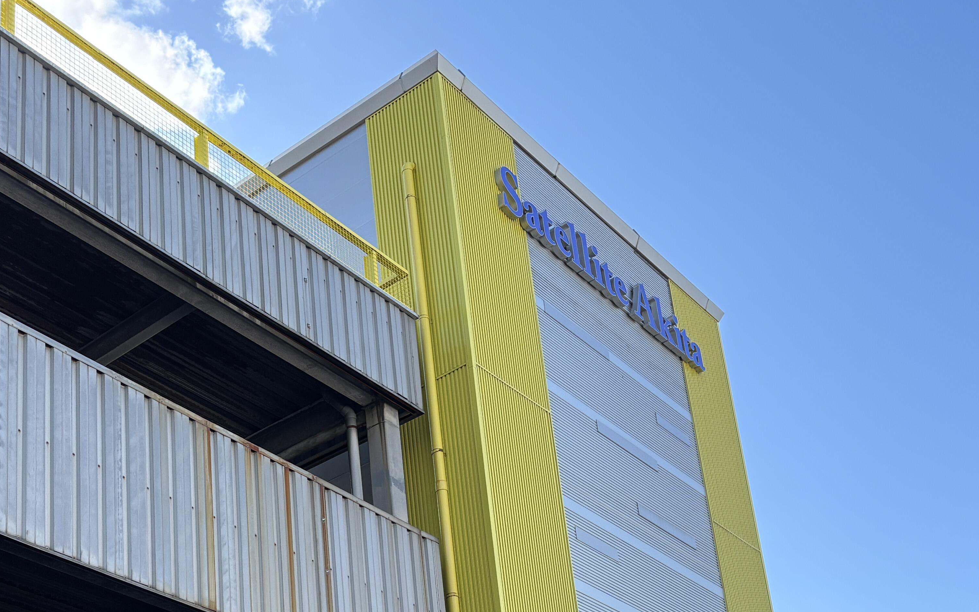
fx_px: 1387
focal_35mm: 52
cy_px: 674
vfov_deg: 23.3
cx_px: 239
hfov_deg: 37.8
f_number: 1.6
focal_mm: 5.96
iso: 50
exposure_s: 1/1311
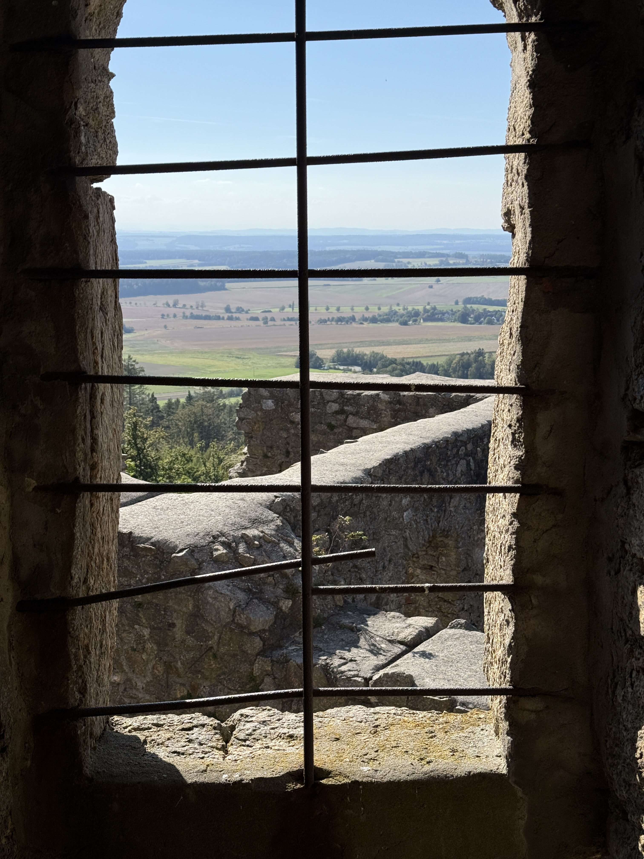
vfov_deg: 39.7
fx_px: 1191
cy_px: 430
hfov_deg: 30.3
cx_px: 322
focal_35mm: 48
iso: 80
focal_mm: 6.76
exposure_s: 1/4587
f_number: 1.78
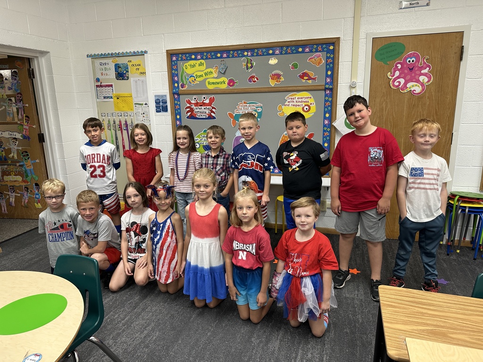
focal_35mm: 24
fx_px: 335
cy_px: 181
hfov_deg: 71.6
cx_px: 242
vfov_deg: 56.8
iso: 160
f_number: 1.78
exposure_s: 1/60
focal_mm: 6.86
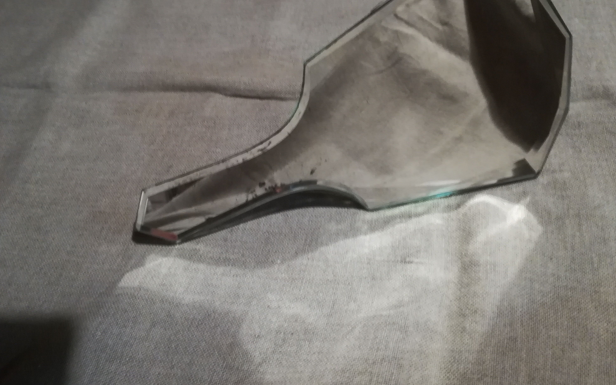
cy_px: 169
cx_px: 309
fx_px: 470
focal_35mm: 28
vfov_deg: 44.4
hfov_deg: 66.5
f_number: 2.2
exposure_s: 1/14.3
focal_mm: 3.83
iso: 800
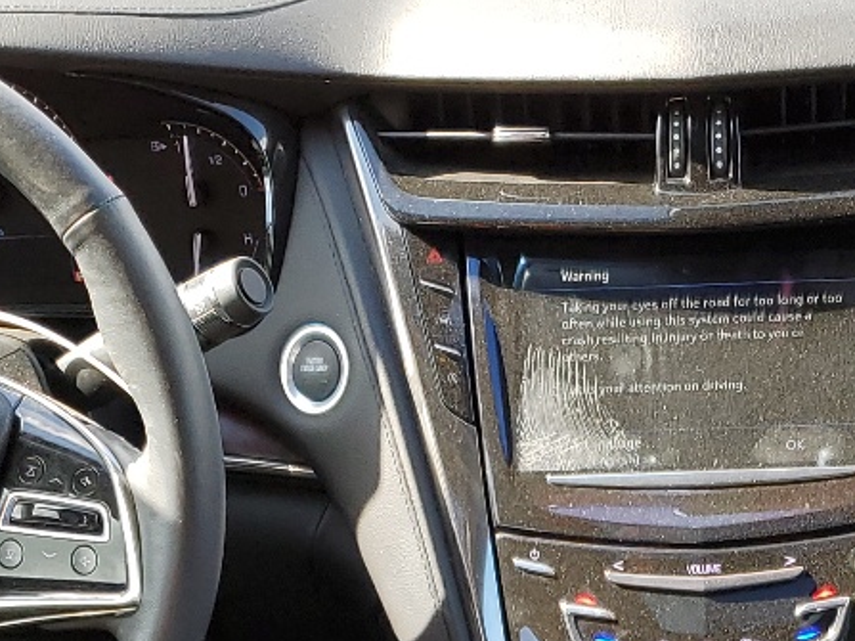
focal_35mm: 93
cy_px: 1064
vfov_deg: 14.4
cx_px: 637
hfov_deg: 20.9
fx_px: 2296
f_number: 1.5
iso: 50
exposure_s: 1/278
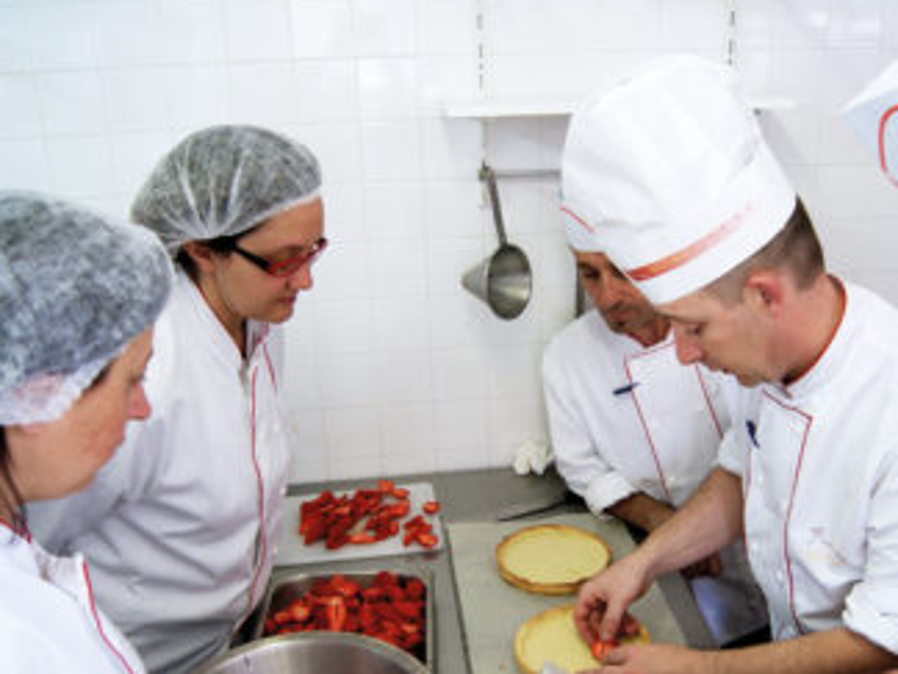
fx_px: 934
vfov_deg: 39.5
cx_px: 524
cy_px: 405
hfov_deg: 51.1
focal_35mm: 36
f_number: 3.5
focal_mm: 18
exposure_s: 1/30
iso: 250
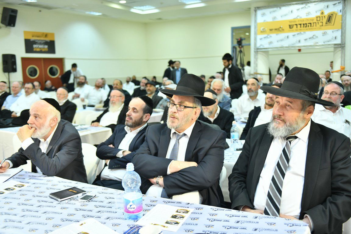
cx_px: 176
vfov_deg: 38.9
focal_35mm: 34
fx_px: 331
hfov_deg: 55.8
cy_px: 117
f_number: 5
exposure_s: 1/160
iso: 1600
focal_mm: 34
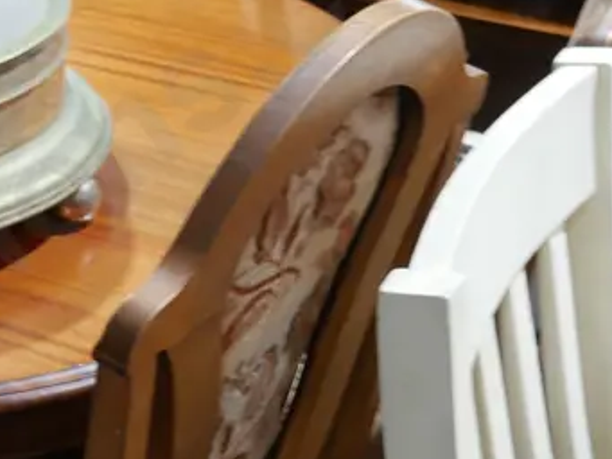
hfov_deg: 20.1
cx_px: -158
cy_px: 358
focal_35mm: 90
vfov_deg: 16.3
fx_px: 1592
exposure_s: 1/60
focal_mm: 15
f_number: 3.6
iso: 800
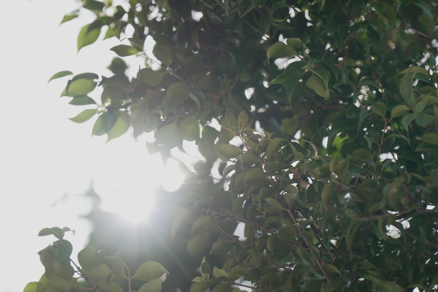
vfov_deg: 4.7
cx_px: 299
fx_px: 3528
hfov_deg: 7.1
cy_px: 170
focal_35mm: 290
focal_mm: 200
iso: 125
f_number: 5
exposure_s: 1/800
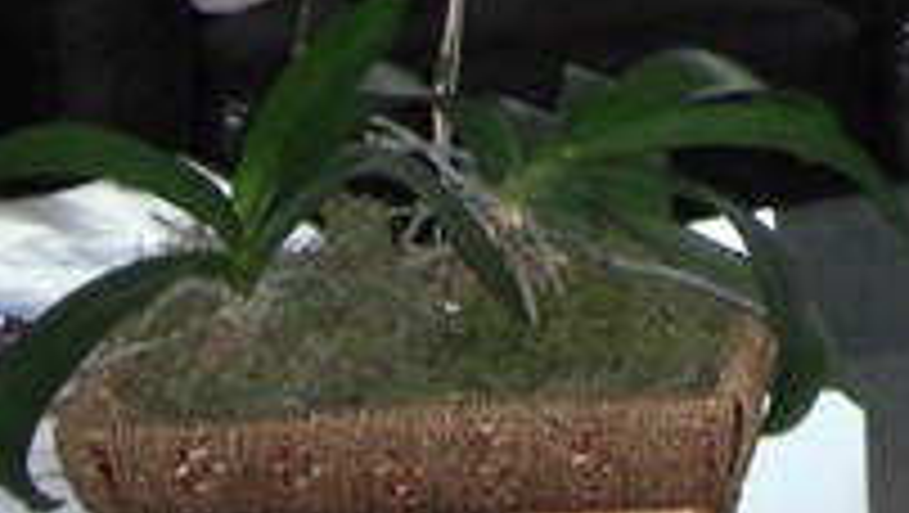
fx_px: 5066
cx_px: 1184
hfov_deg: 10.0
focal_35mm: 210
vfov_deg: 5.4
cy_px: -1138
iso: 200
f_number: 2.8
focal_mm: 7.9
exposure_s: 1/60
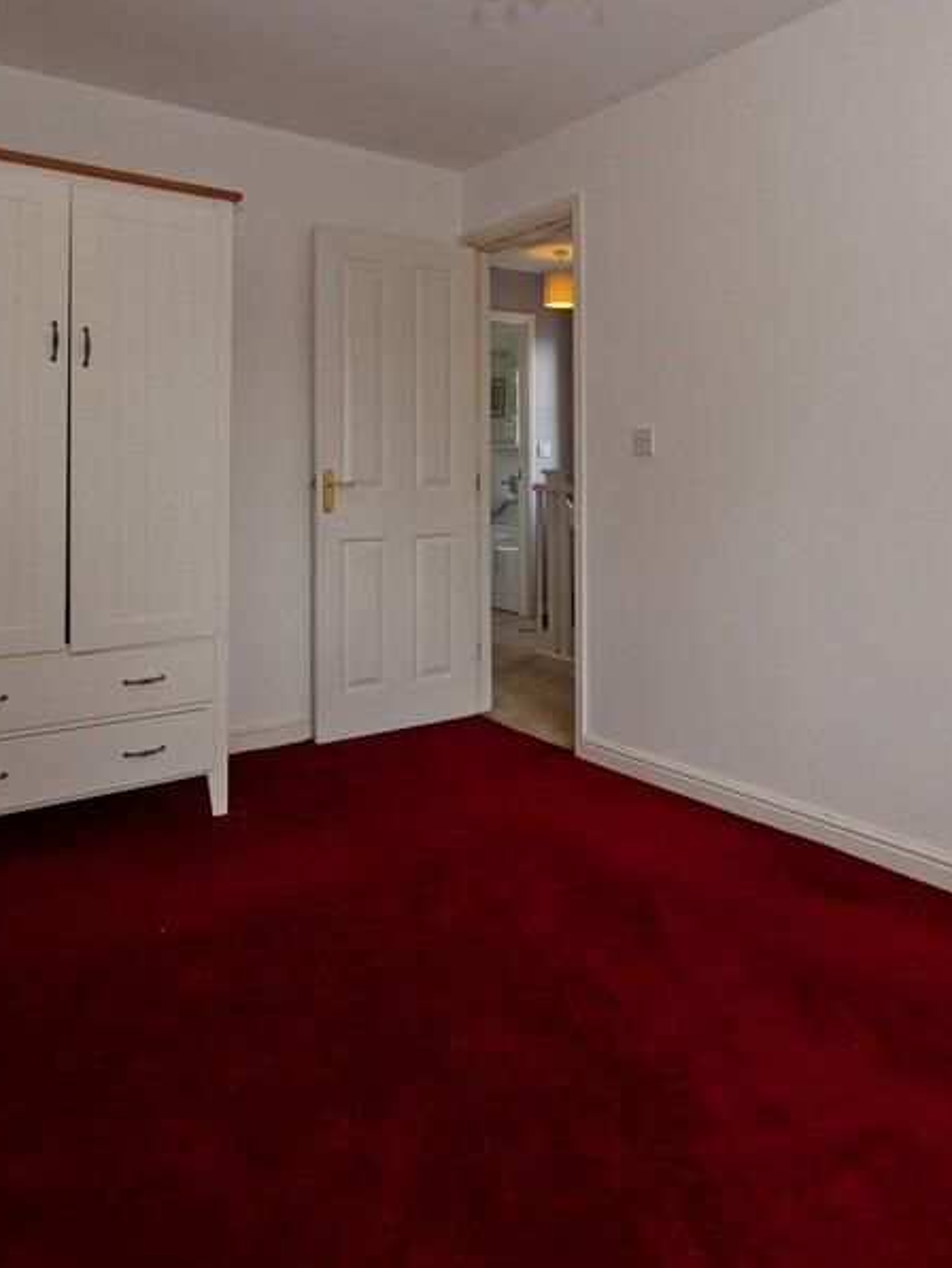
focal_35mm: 24
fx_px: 880
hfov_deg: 56.3
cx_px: 586
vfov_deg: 70.8
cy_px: 508
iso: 400
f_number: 6.3
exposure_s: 1/60
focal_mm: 7
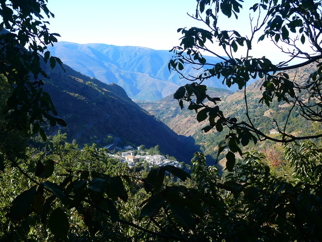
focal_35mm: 47
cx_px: 161
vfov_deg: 30.9
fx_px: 437
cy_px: 121
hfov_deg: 40.4
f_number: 4
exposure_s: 1/160
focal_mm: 10
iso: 100
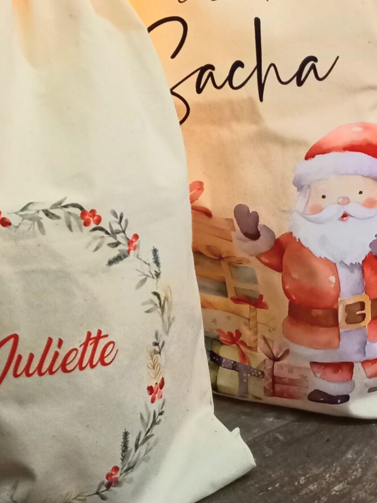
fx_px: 842
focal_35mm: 58
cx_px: 0
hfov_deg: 24.1
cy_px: 14
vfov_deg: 31.1
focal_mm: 4.65
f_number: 1.8
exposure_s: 1/25
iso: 800
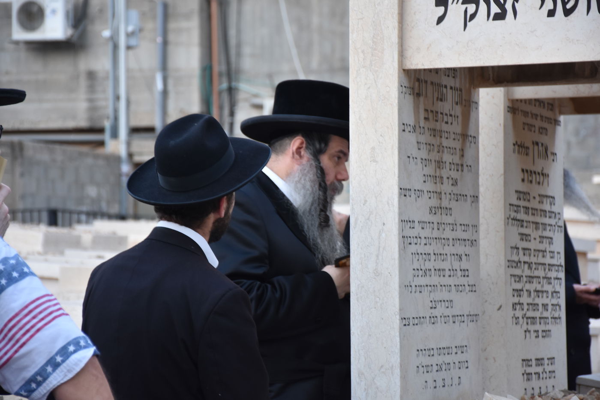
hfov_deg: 15.2
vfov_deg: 10.2
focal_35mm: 135
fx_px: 2250
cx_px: 300
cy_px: 200
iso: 800
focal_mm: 90
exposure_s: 1/100
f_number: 5.6
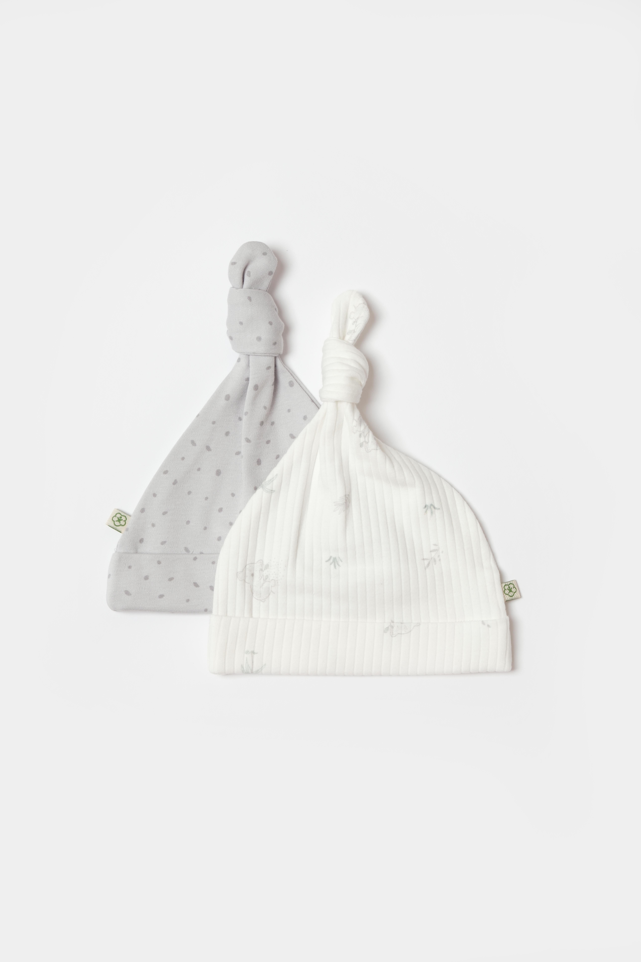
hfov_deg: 23.0
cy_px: 481
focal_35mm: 59
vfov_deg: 33.9
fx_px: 1576
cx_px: 320
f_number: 13
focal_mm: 39
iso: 125
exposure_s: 1/125
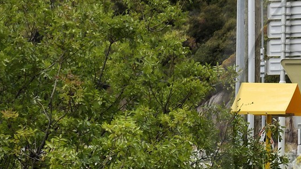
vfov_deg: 5.4
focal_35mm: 226
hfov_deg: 9.3
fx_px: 1804
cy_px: 140
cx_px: 446
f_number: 6.3
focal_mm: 70
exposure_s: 1/1000
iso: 400
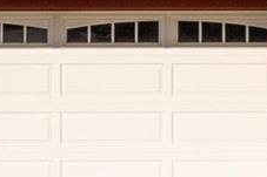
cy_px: -15
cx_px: 435
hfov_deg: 14.7
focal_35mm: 127
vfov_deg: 10.7
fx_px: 941
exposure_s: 1/800
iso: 400
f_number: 9
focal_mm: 9
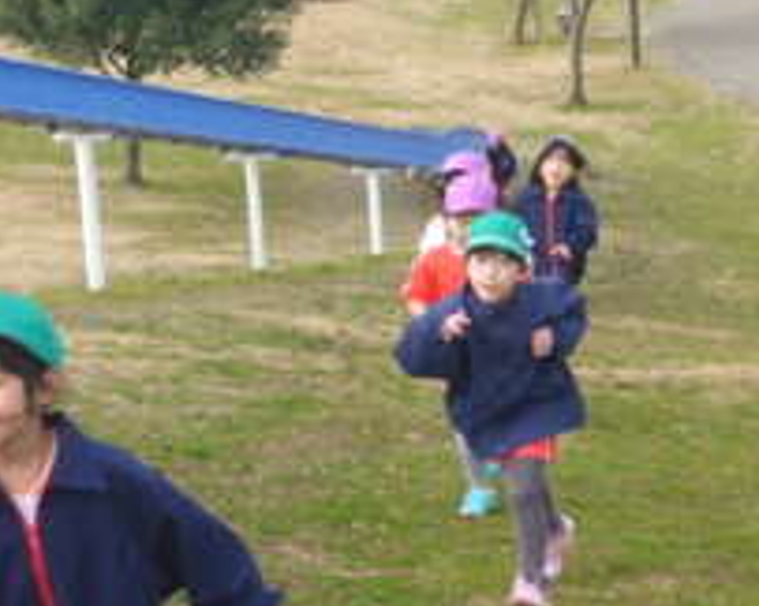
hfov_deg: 19.9
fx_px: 2154
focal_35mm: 96
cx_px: 228
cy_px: 296
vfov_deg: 16.0
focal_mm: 9.8
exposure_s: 1/320
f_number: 4.9
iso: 200
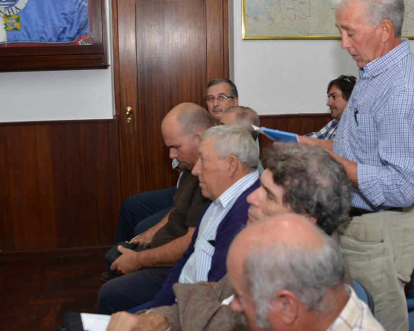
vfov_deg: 30.2
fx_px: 613
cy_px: 137
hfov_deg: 36.4
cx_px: 316
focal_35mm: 50
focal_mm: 28
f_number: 4.5
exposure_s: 1/80
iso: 800
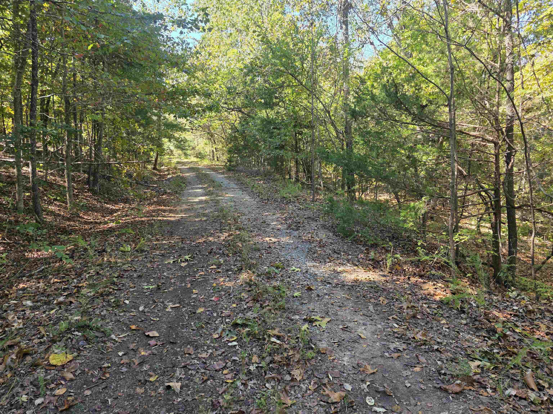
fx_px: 367
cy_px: 207
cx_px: 276
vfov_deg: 58.9
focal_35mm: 23
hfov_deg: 73.9
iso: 40
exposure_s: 1/180
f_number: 1.7
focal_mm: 6.3
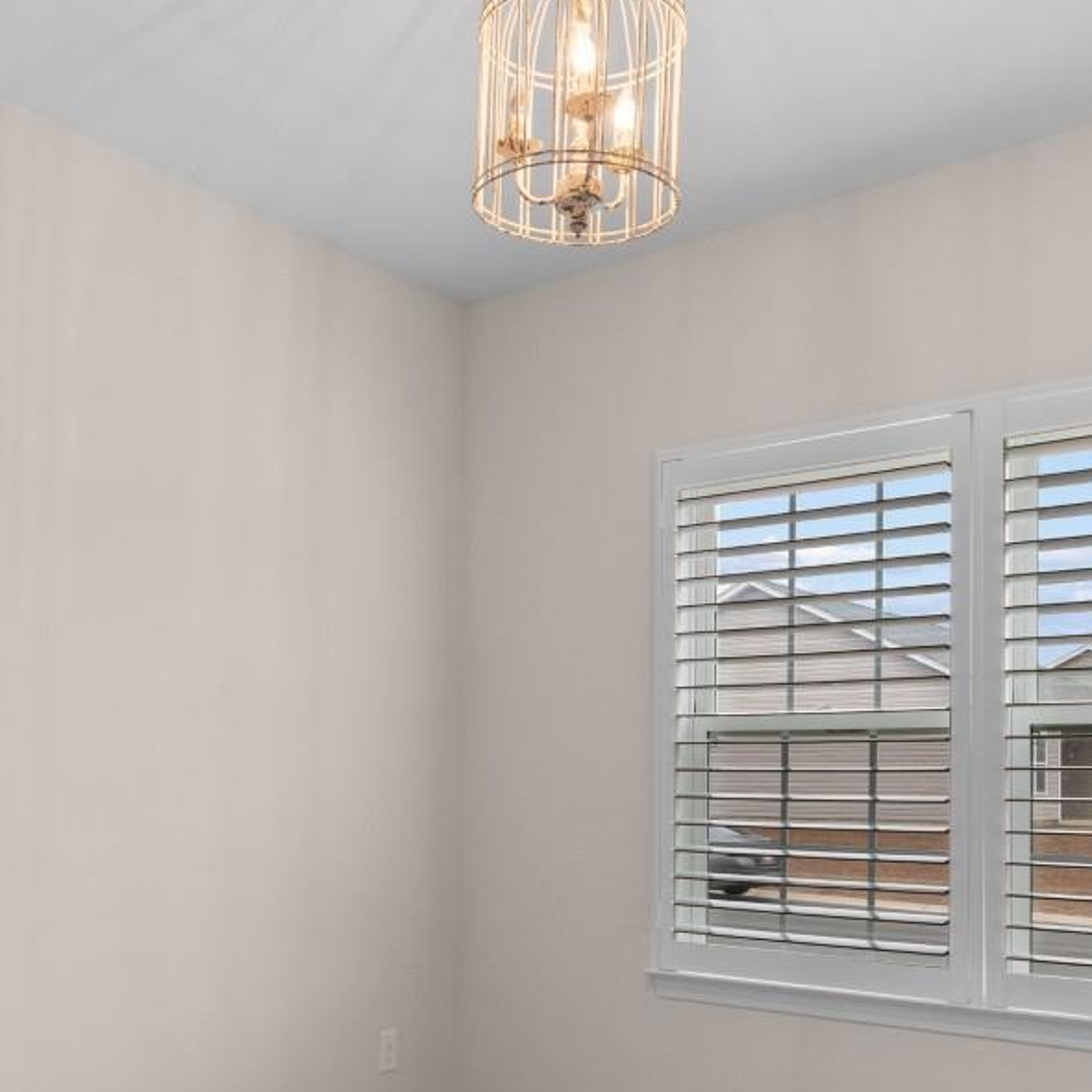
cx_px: 455
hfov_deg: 47.0
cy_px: 779
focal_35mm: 35
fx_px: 1249
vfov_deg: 46.0
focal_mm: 10
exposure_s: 1/3
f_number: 4.5
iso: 100
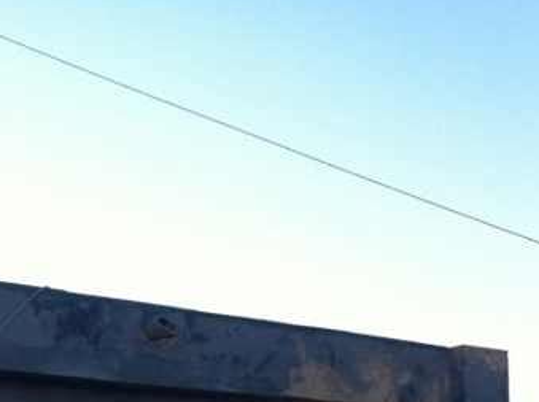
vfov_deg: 15.2
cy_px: 491
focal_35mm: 93
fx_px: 1446
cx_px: 54
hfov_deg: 20.7
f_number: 2.8
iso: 80
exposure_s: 1/219
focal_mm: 3.85
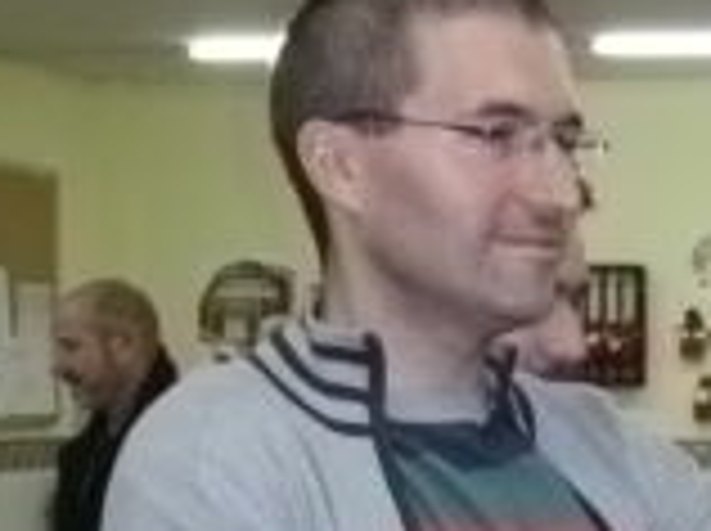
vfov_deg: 10.2
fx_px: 2912
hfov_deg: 13.3
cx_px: 981
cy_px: 734
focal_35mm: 142
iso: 400
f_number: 3.6
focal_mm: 6.1
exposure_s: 1/60
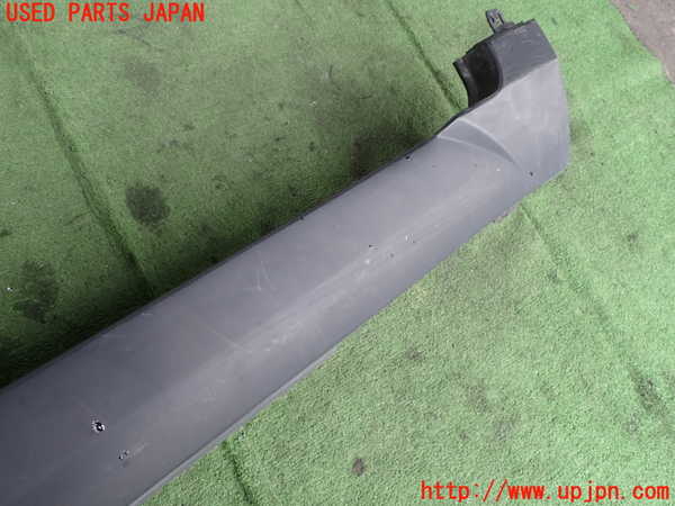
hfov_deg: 69.4
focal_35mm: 25
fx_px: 487
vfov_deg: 54.9
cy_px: 253
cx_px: 338
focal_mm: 4.5
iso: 100
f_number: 2.8
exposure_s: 1/160
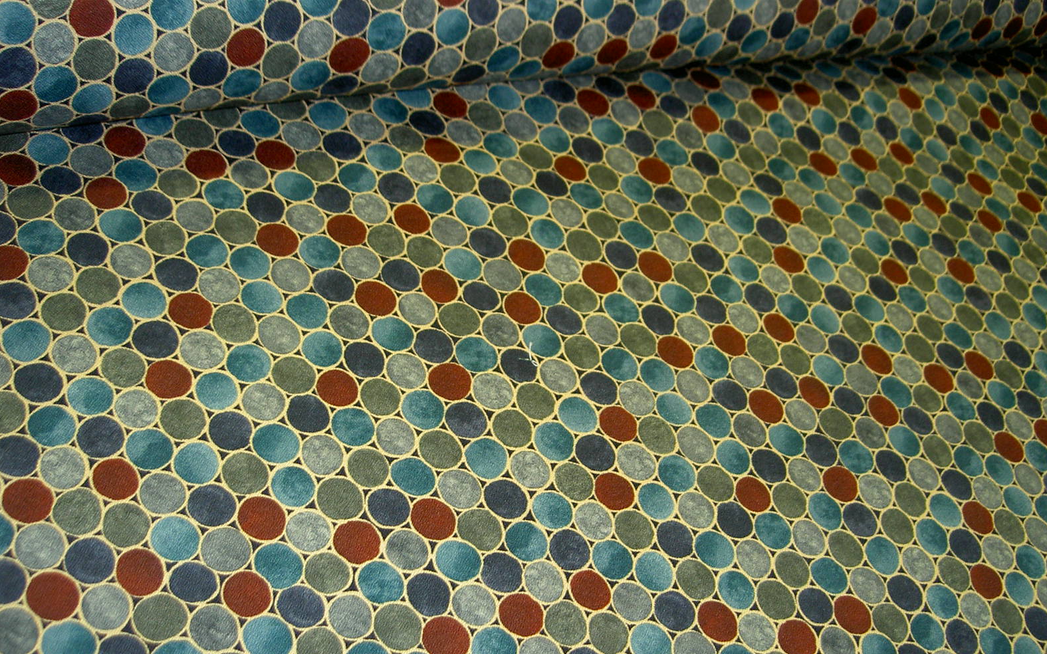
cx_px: 530
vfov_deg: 30.5
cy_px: 378
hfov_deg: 47.2
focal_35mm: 42
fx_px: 1198
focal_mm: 8
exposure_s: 1/59.5
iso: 100
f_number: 2.8
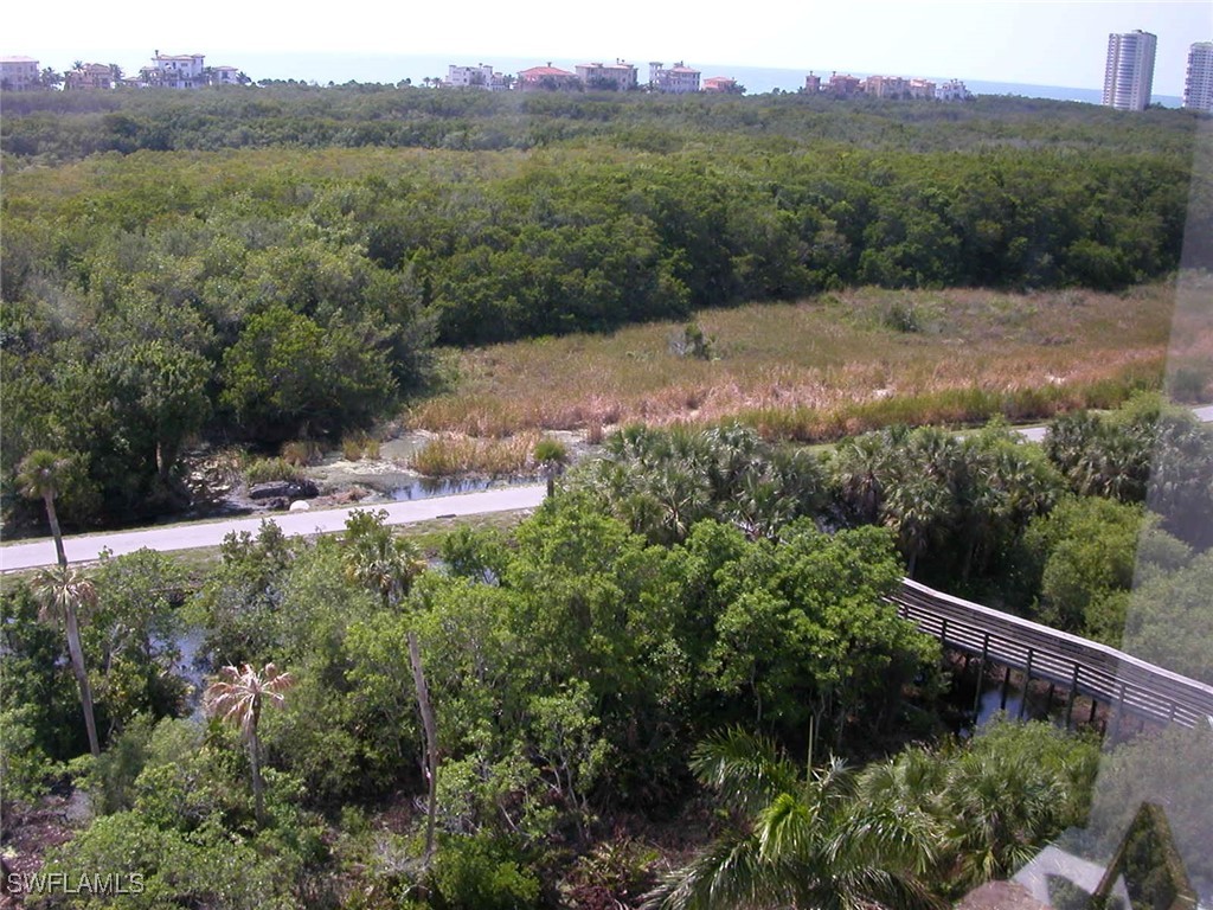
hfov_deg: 50.1
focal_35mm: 37
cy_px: 455
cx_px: 606
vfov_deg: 38.7
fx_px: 1297
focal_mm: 5.6
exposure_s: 1/156
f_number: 4.5
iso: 100
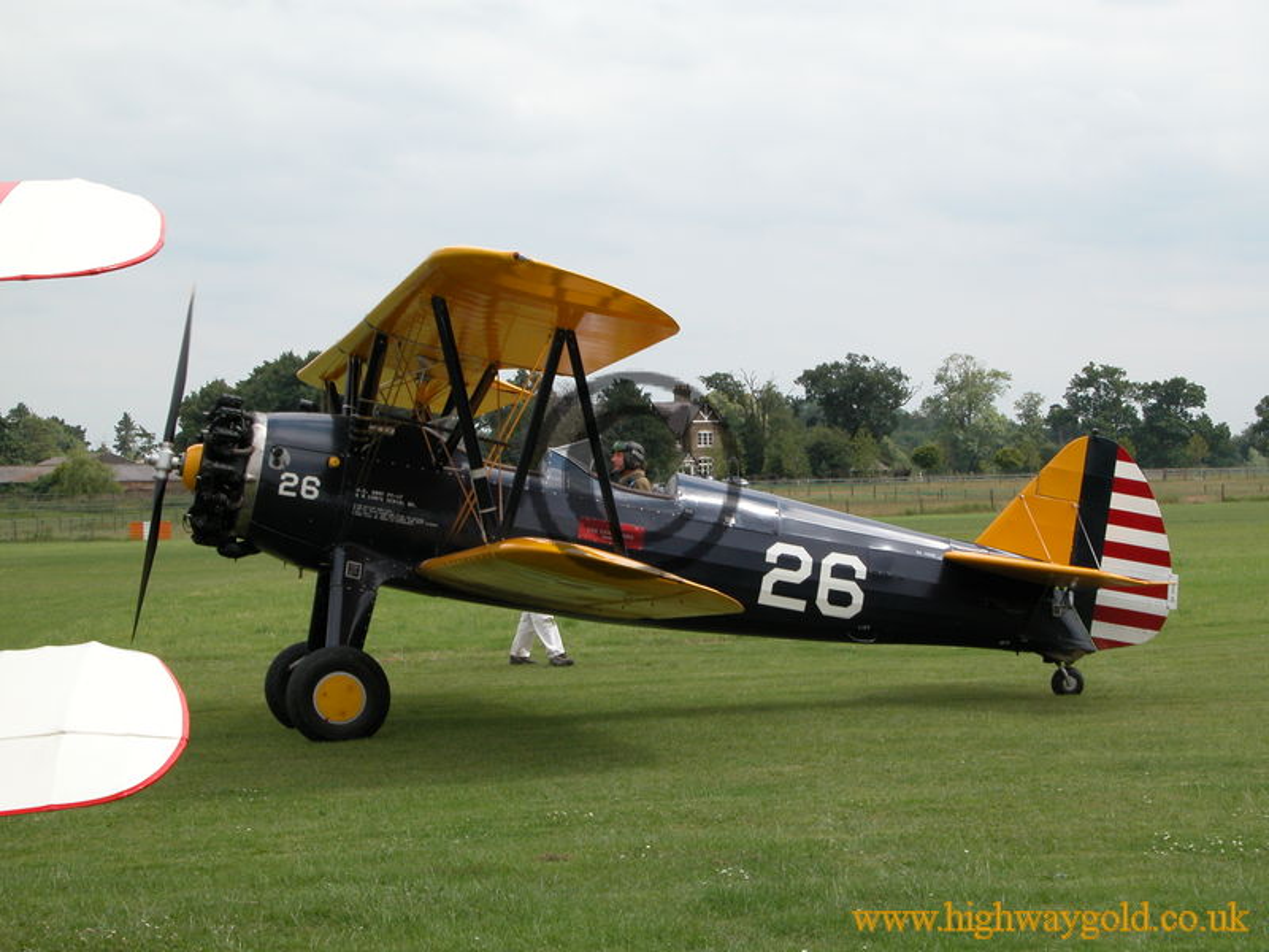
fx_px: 2859
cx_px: 634
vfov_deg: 18.9
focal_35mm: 78
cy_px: 476
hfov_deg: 25.0
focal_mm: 19.9
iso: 100
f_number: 6.8
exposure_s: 1/263
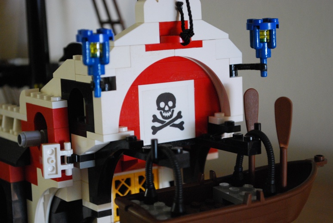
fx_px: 764
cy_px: 112
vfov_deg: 16.6
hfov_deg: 24.6
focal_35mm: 82
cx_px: 166
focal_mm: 55
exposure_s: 1/15
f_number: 5.6
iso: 1600
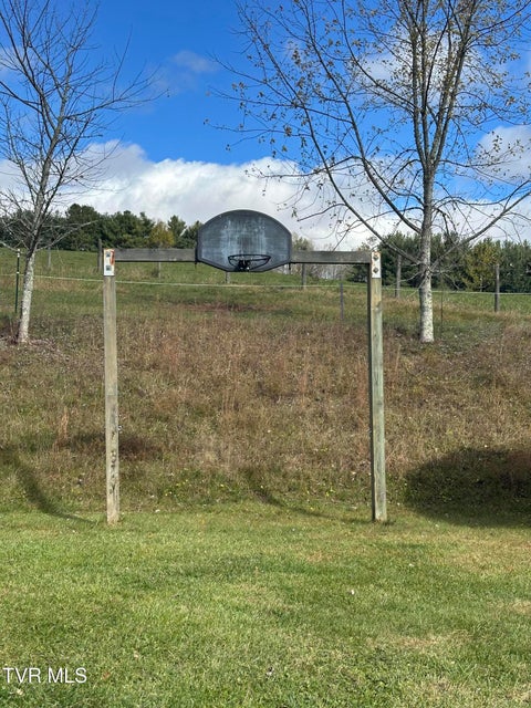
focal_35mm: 48
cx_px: 266
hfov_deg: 30.3
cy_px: 354
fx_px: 982
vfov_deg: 39.7
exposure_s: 1/2809
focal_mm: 6.86
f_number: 1.78
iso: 64
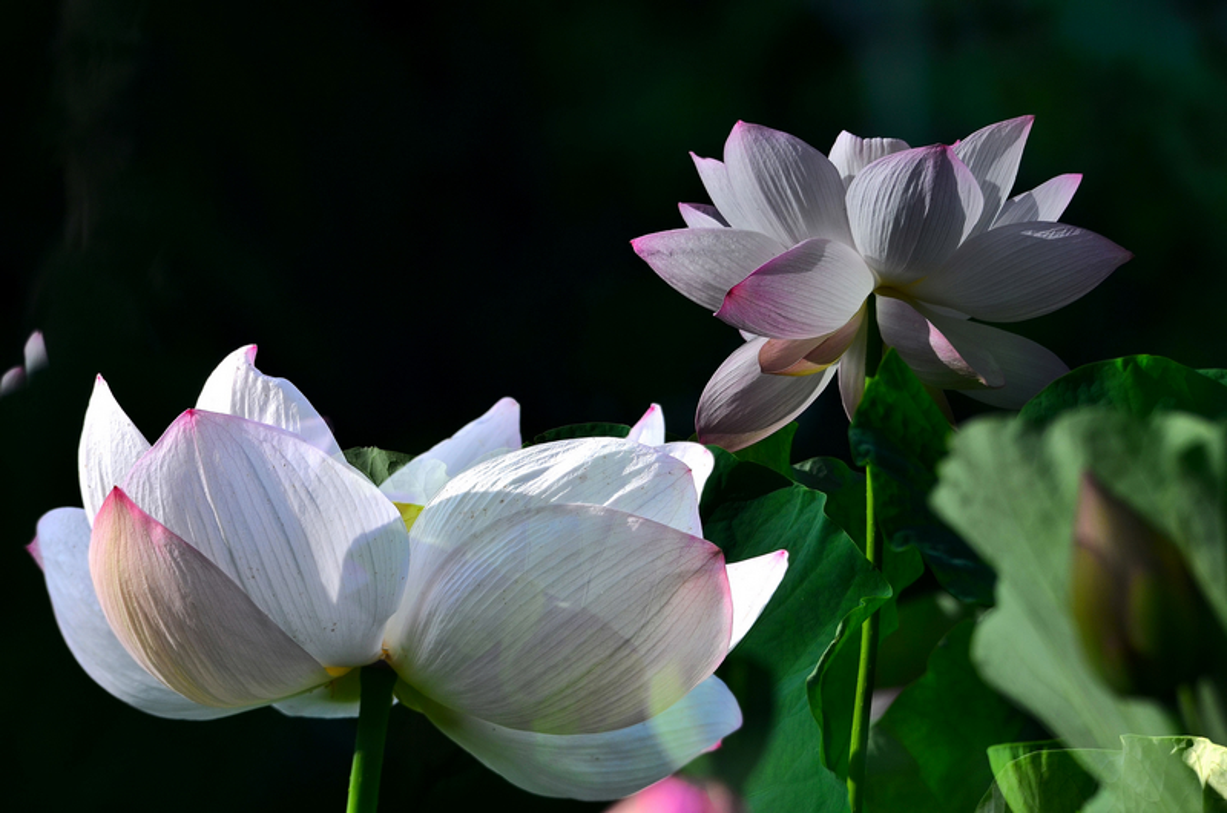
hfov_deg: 4.7
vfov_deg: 3.1
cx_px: 614
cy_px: 406
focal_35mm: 435
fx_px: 14797
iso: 200
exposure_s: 1/400
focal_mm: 290
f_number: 8
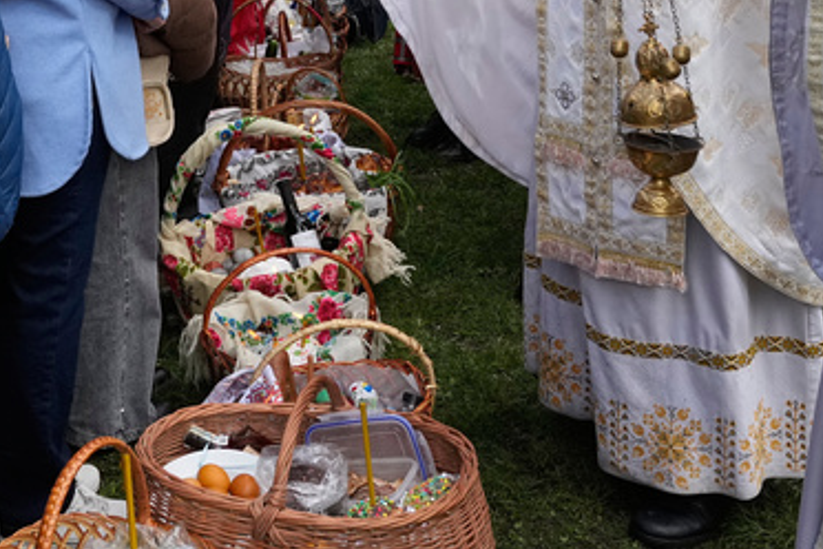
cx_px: 277
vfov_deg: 19.3
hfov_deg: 30.3
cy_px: -131
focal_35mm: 66
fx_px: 1509
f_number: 9
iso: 1250
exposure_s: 1/800
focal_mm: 24
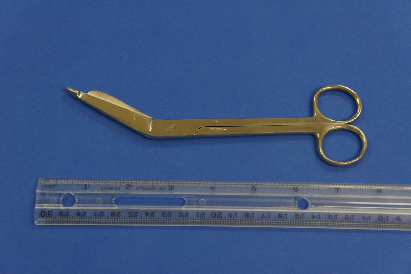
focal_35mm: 63
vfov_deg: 21.5
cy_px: 137
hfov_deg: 31.9
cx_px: 206
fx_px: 719
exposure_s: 1/15
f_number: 5.6
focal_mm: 42
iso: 200
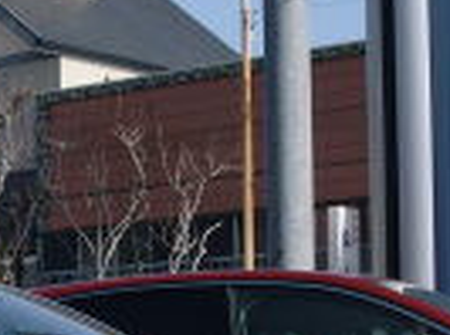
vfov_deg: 8.7
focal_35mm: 169
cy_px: 250
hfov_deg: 11.5
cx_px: -102
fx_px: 2191
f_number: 7.8
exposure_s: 1/200
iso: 64
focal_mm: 6.3
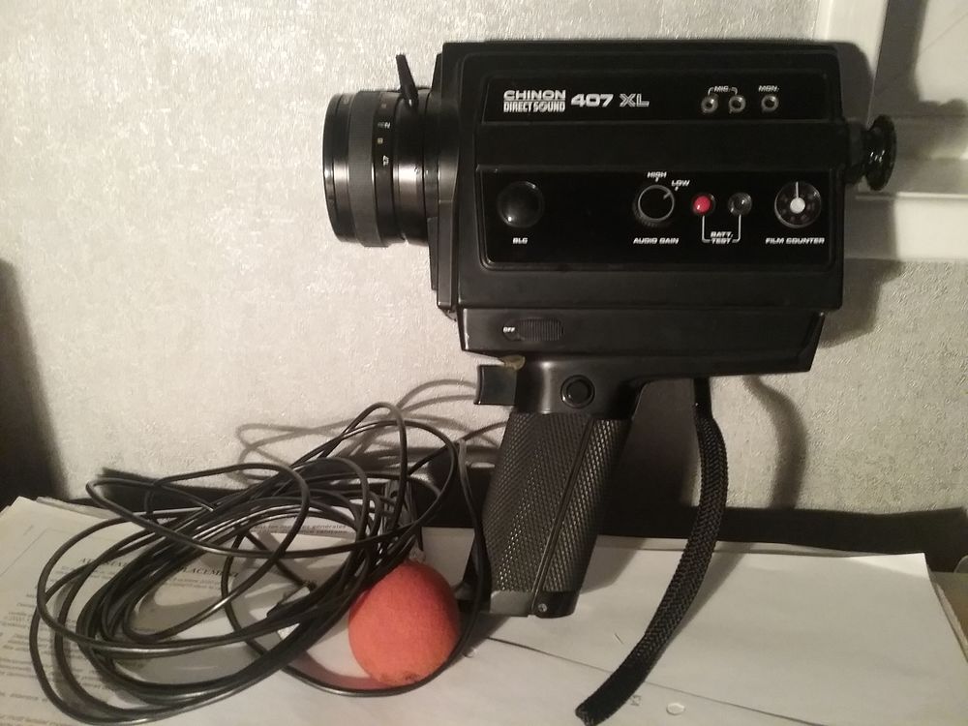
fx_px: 867
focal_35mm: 31
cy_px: 363
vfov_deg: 45.4
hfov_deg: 58.4
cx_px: 484
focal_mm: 3.3
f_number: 2.2
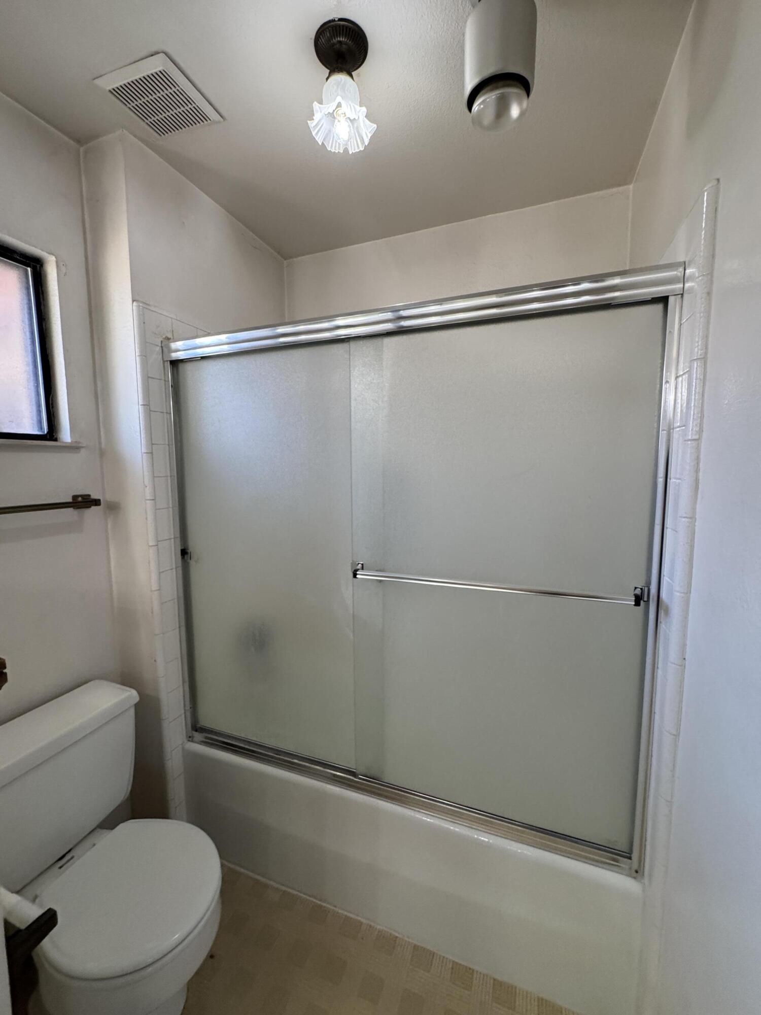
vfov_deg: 102.1
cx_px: 380
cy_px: 508
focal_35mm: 14
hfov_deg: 85.7
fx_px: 410
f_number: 2.2
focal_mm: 2.22
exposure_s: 1/120
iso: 320
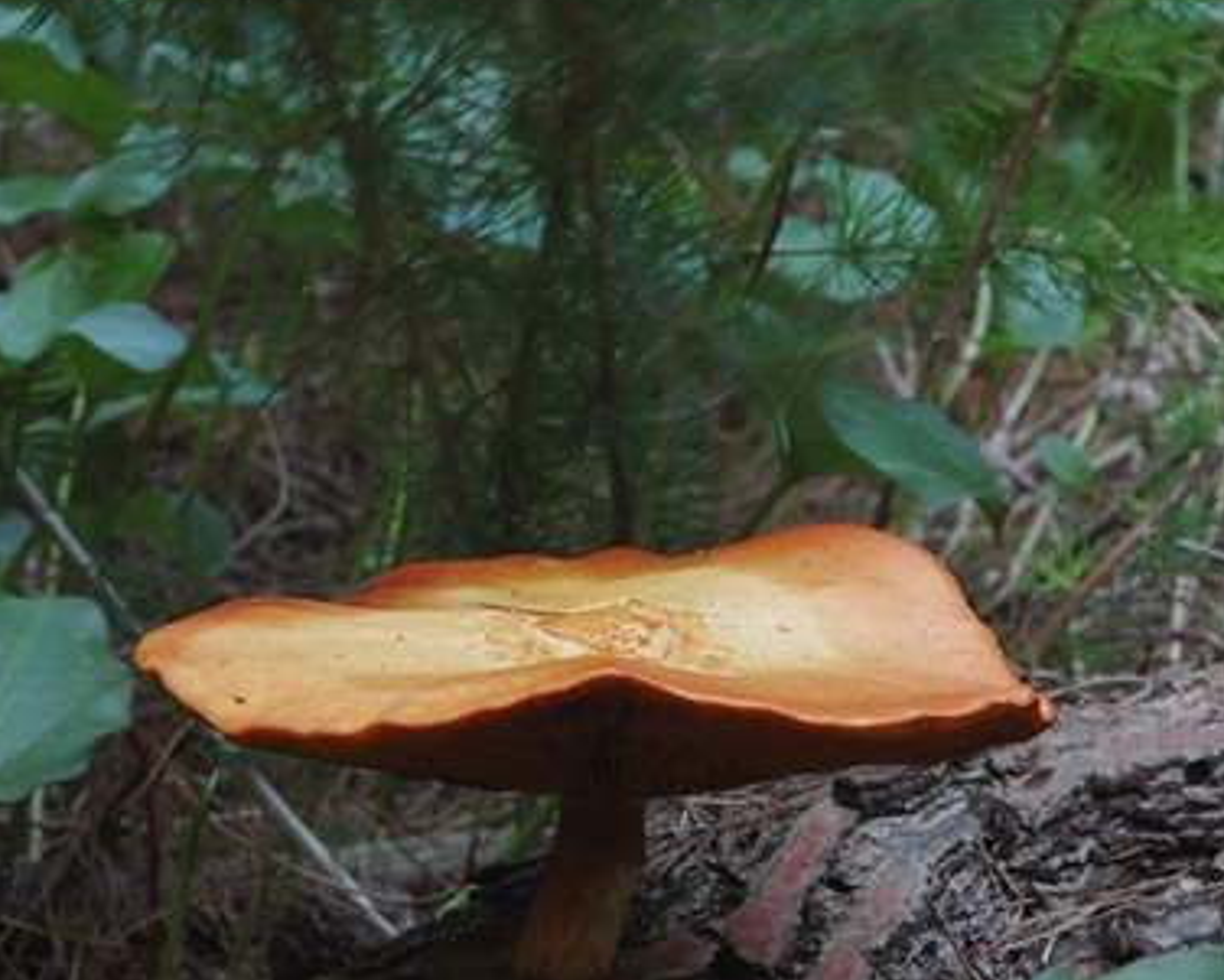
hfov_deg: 12.4
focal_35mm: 156
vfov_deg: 9.9
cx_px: 511
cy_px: 436
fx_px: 5645
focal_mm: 65
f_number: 9
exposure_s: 6
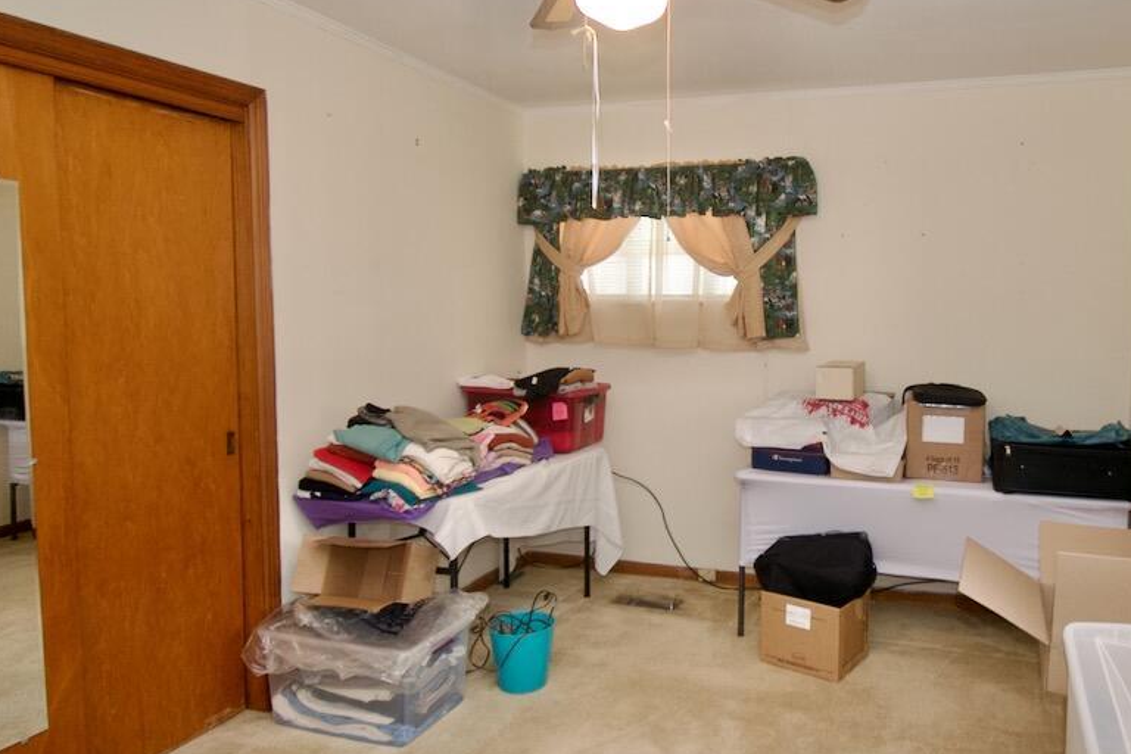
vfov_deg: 51.3
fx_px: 785
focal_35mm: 25
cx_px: 722
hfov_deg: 70.1
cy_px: 376
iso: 800
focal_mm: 10
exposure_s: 1/80
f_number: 4.5
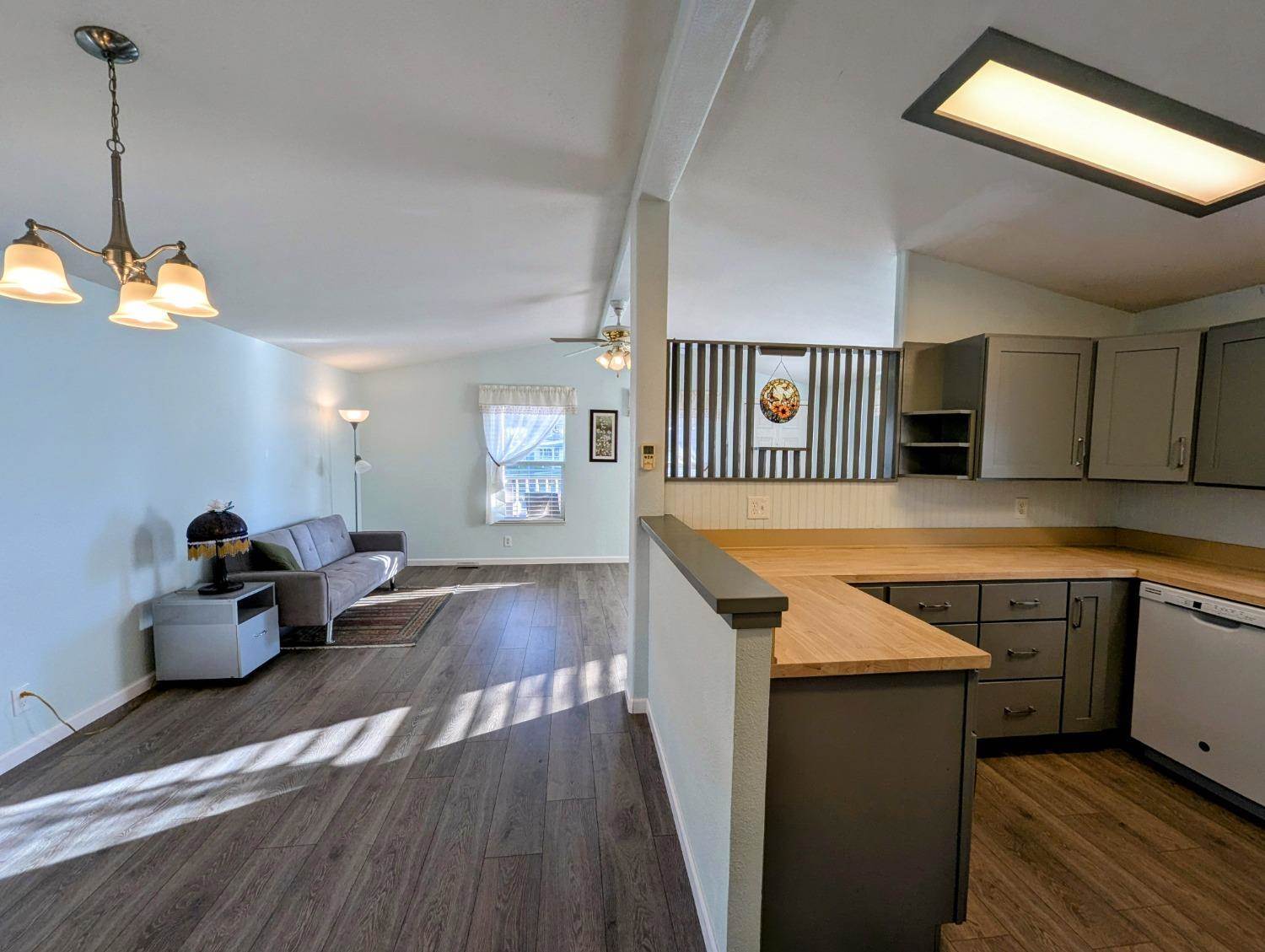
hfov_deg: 106.1
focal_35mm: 13
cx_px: 632
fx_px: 476
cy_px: 476
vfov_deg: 90.0
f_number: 2.2
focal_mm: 1.95
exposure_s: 1/82.4
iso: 49
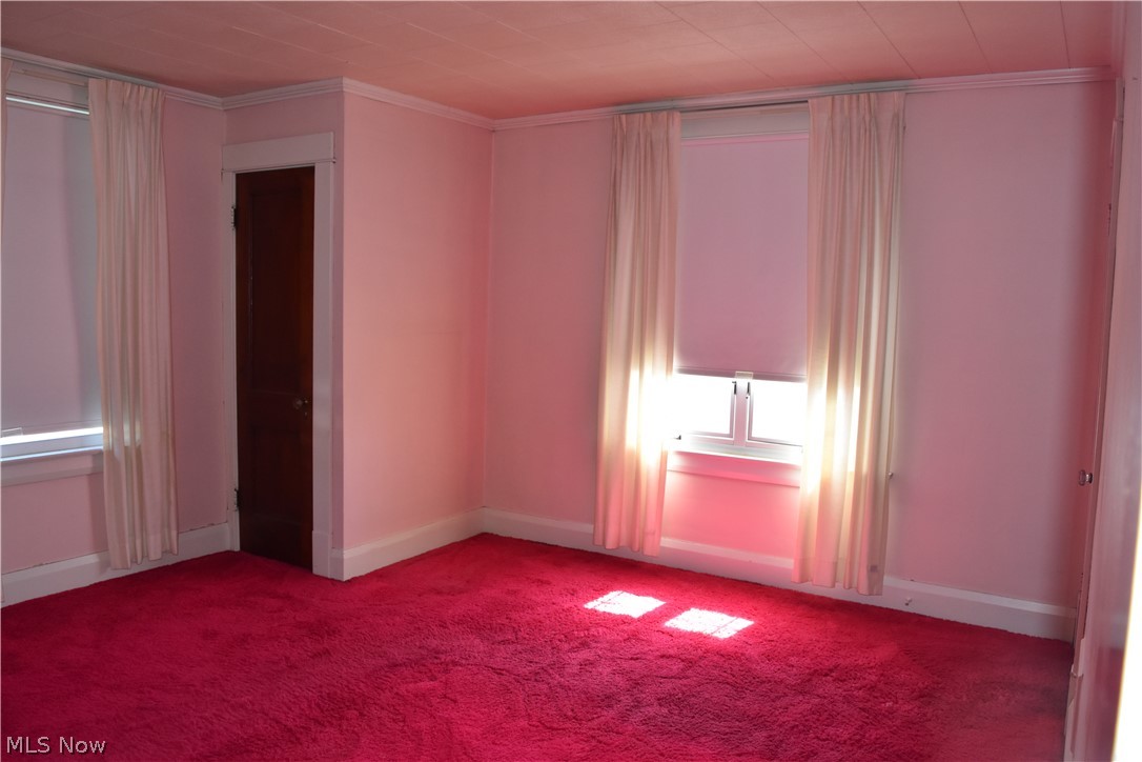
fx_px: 856
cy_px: 381
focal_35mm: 27
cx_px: 571
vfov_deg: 47.9
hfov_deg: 67.4
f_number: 5
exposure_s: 1/100
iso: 800
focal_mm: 18
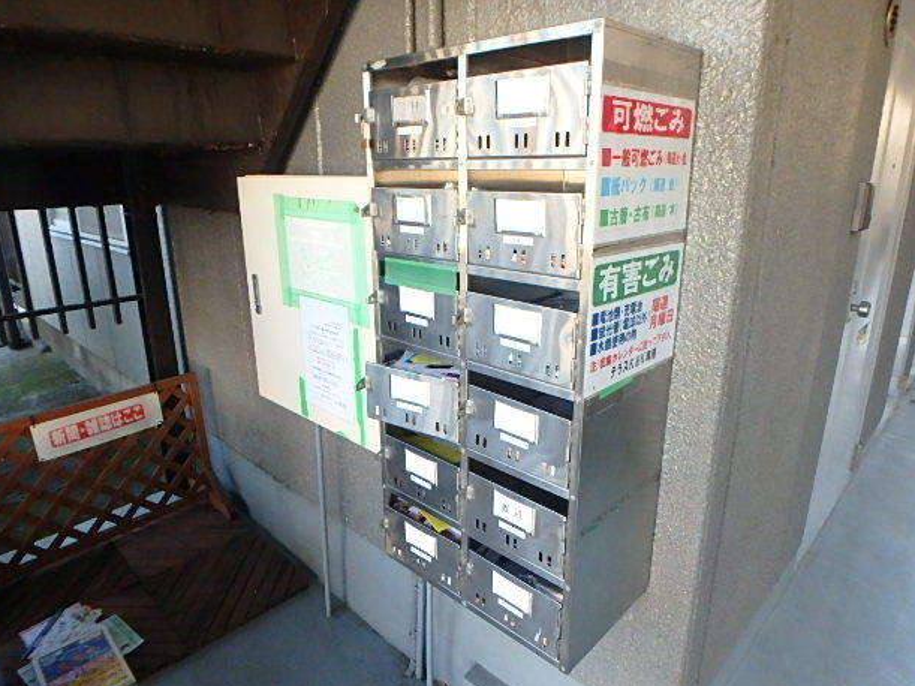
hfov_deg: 76.4
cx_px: 463
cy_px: 334
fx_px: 581
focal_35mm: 22
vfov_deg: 61.1
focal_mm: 3.7
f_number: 3.5
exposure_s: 1/200
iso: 800
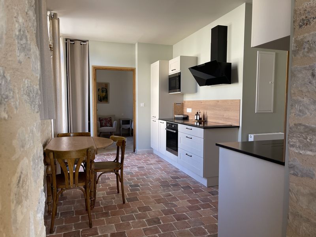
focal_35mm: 25
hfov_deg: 69.4
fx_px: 228
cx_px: 158
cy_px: 118
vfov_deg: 54.9
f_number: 1.6
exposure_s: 1/114
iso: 125
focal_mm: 5.1
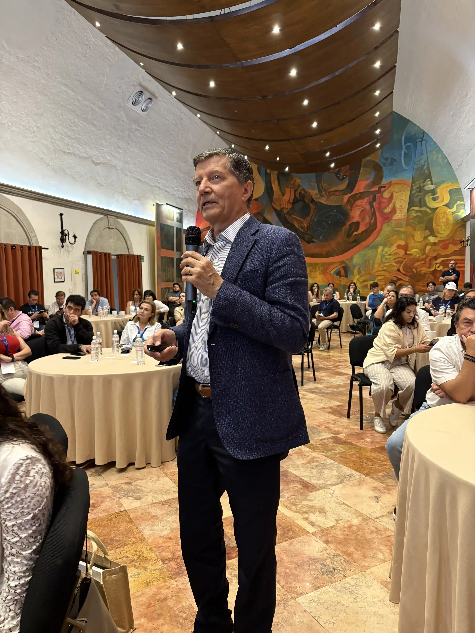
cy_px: 316
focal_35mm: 26
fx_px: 476
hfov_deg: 53.1
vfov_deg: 67.3
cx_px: 238
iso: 400
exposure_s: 1/40
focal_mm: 5.96
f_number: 1.6
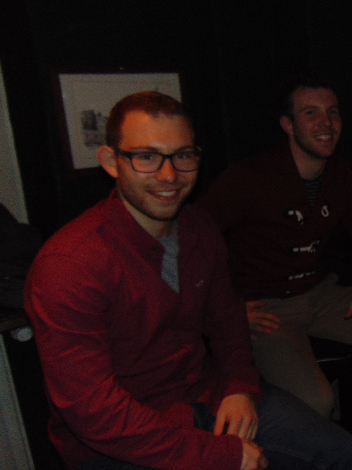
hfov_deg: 33.2
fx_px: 529
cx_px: 364
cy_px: 216
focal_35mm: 39
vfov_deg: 47.8
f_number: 3
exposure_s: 1/30
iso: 200
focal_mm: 4.5
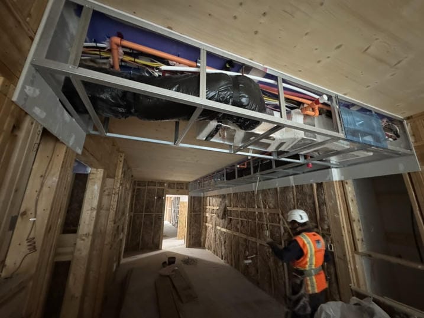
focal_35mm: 14
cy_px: 159
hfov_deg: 102.1
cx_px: 212
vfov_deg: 85.7
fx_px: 172
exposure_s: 1/30
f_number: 2.2
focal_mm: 2.22
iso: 1250
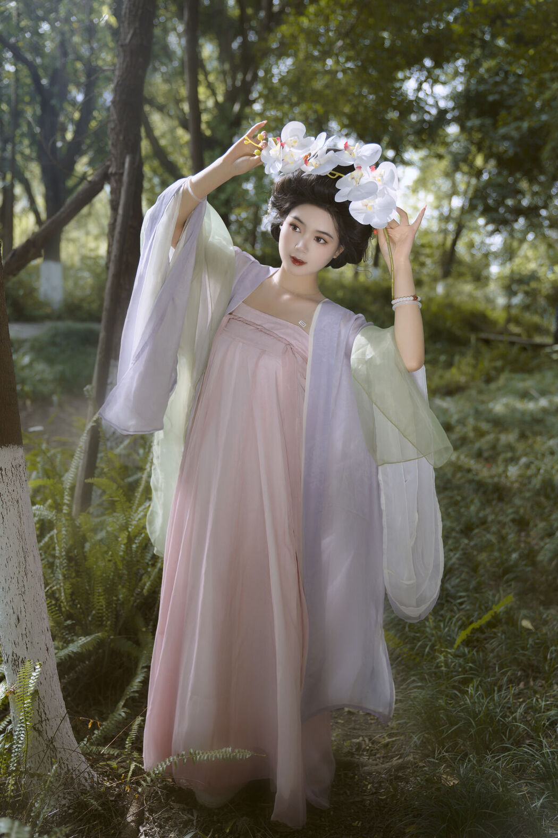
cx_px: 279
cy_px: 419
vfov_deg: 45.4
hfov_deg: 31.2
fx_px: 1000
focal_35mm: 43
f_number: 2.8
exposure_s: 1/400
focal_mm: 43
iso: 160
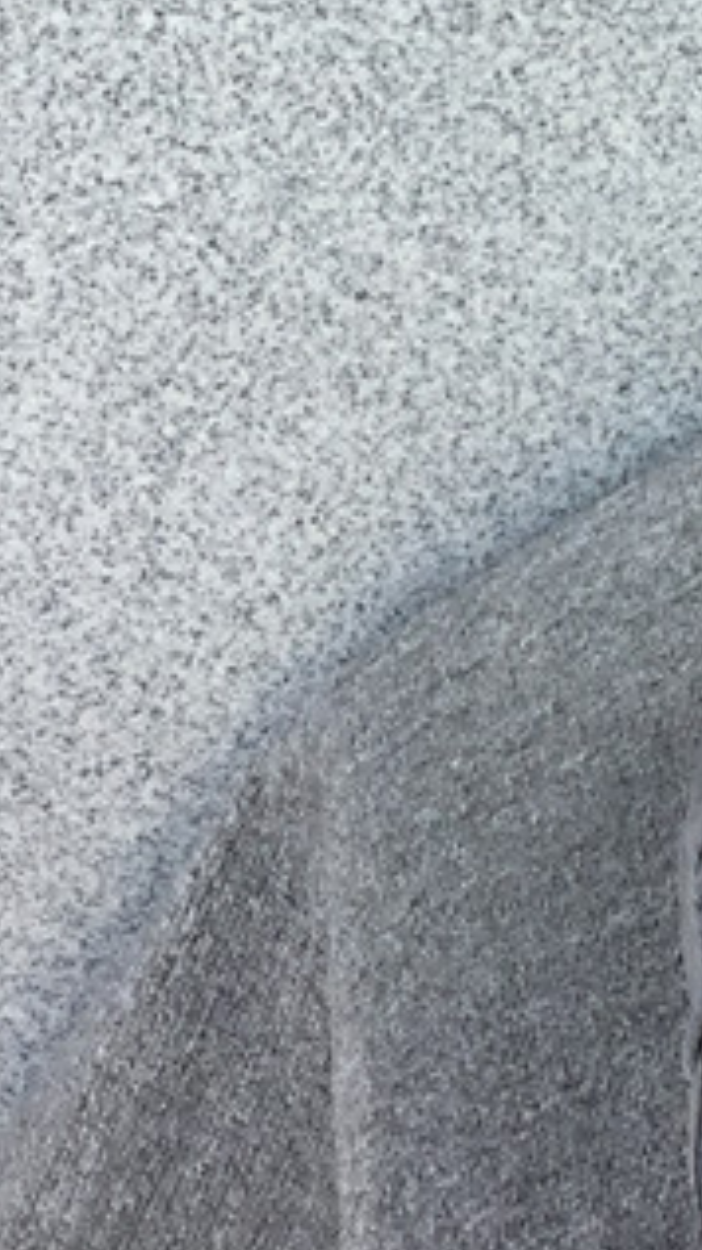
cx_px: 950
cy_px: 144
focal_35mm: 96
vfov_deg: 21.8
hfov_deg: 12.2
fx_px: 3181
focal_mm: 3.3
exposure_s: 1/245
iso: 25
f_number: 2.4
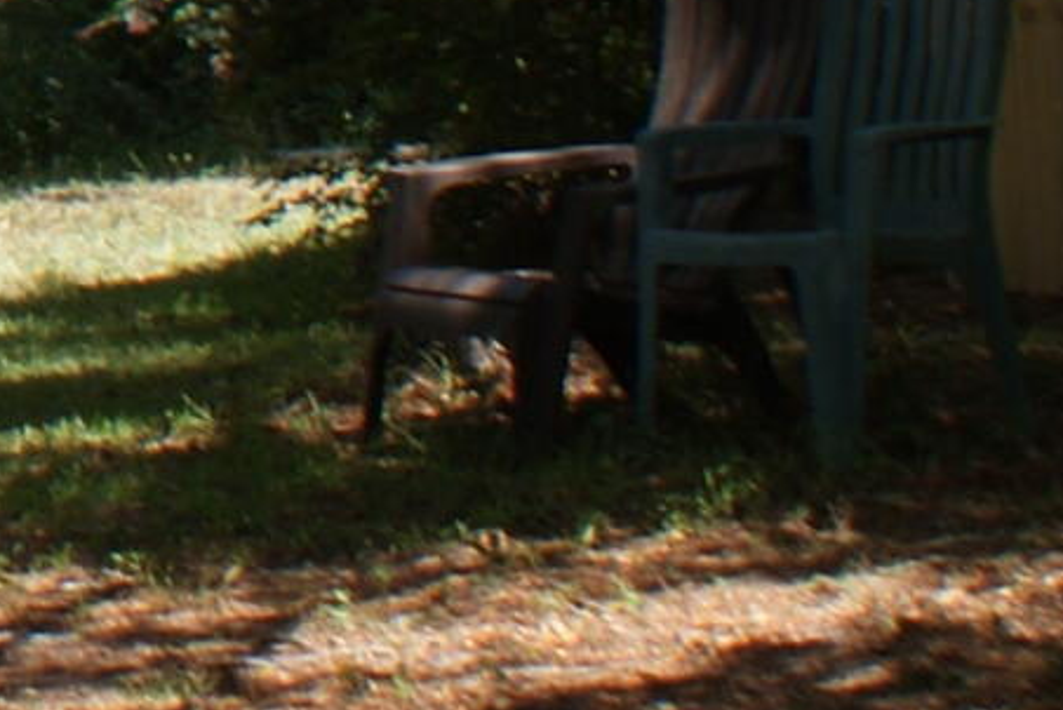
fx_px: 7061
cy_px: -1211
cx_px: -1413
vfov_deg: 5.5
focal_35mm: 239
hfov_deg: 8.0
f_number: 9
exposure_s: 1/80
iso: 100
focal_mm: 24
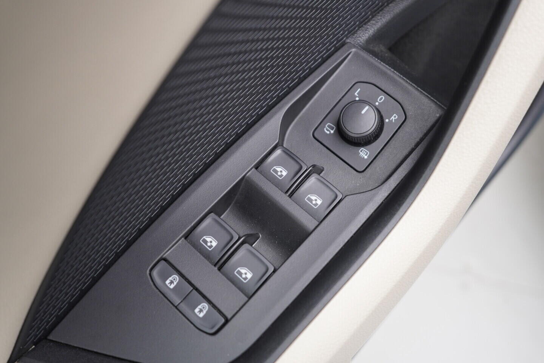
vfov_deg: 36.9
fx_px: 544
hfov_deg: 53.1
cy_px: 182
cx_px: 272
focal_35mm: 36
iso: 250
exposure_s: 1/30
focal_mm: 24
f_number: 3.2
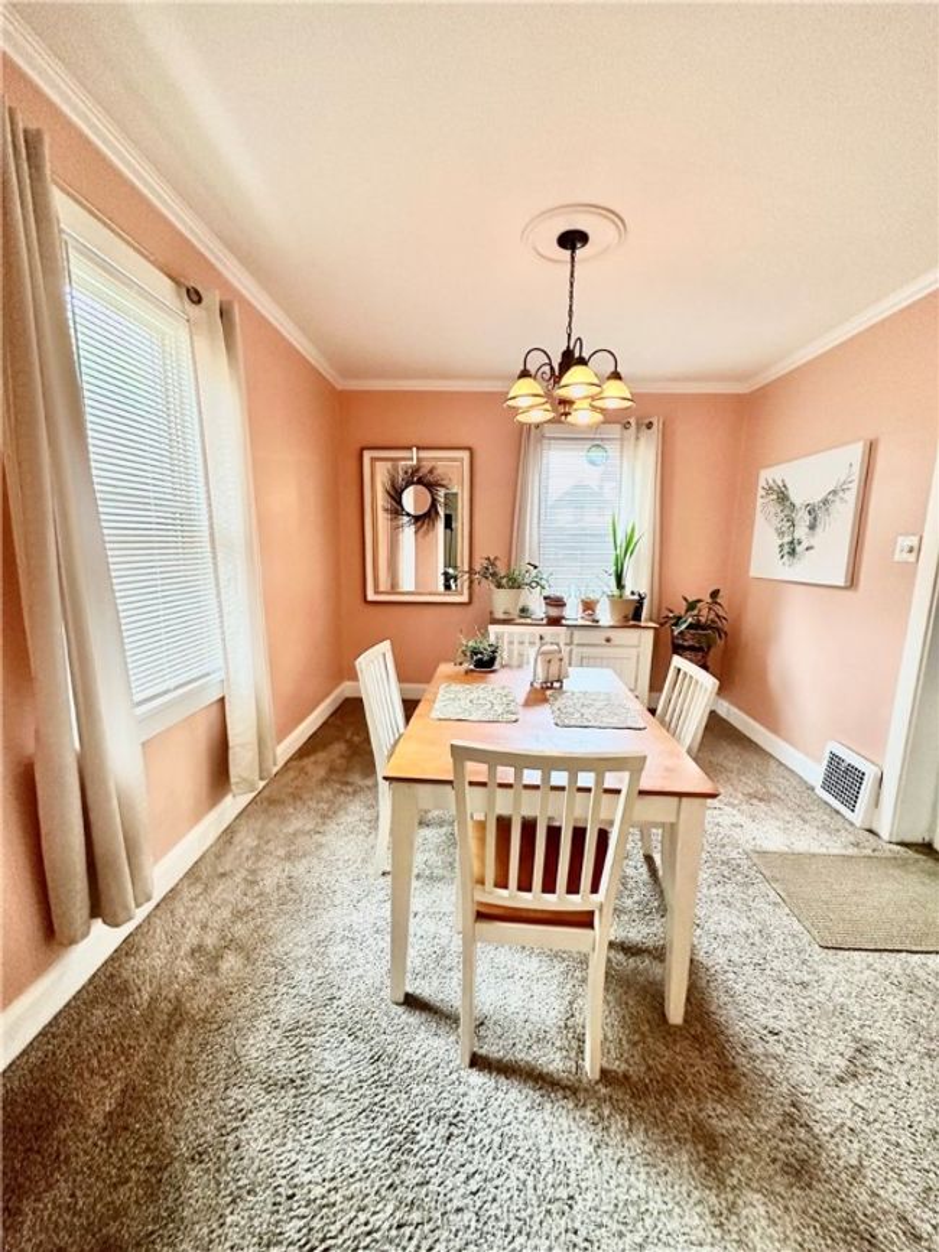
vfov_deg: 102.1
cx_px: 470
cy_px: 626
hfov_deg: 85.7
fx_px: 506
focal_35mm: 14
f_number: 2.2
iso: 400
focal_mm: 2.22
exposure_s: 1/60
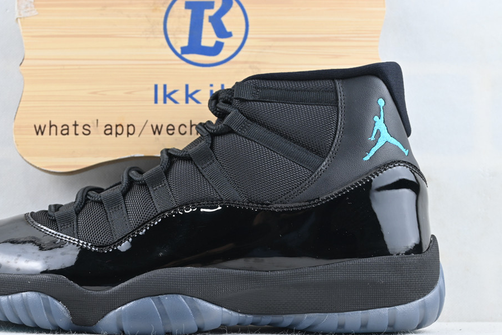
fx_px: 781
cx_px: 181
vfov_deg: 24.1
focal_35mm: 56
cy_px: 217
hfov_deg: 35.4
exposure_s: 1/30
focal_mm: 28
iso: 100
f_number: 4.5
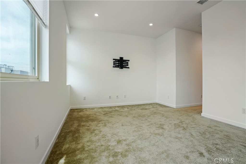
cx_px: 123
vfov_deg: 73.7
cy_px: 82
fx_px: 109
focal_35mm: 16
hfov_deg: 96.8
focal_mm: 16
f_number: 8
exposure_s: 1/15
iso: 400
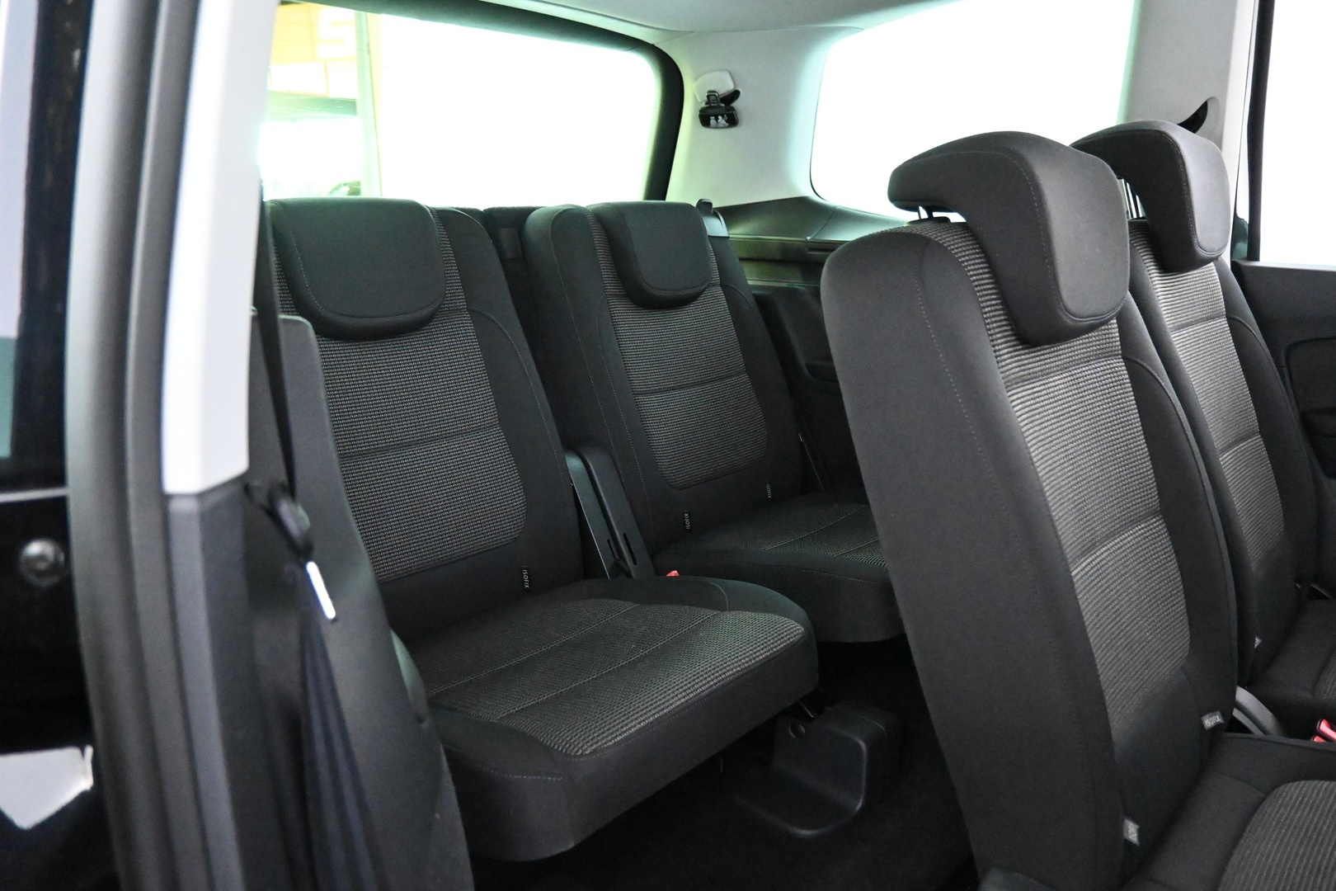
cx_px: 668
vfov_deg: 53.1
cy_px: 446
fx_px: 891
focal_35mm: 24
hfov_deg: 73.7
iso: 12800
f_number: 3.5
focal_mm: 16
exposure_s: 1/25
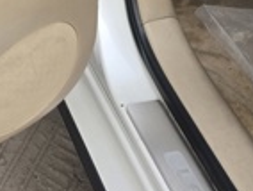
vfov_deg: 13.6
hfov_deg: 16.1
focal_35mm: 97
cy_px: -155
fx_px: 710
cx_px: -242
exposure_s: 1/180
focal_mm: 5.4
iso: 125
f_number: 1.8
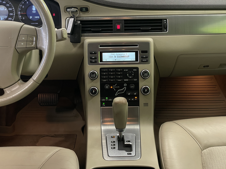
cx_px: 113
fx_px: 339
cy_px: 84
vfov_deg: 28.0
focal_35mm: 52
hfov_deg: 36.8
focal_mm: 6
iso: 125
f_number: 2
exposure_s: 1/50
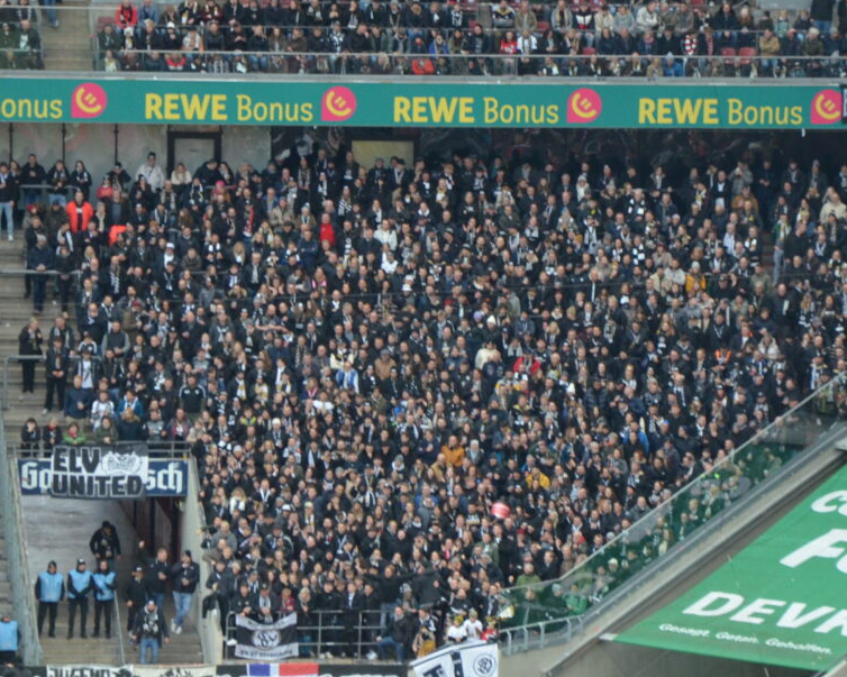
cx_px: 532
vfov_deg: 4.9
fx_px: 7845
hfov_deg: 6.2
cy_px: 348
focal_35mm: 313
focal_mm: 105
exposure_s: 1/125
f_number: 5.6
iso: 1400
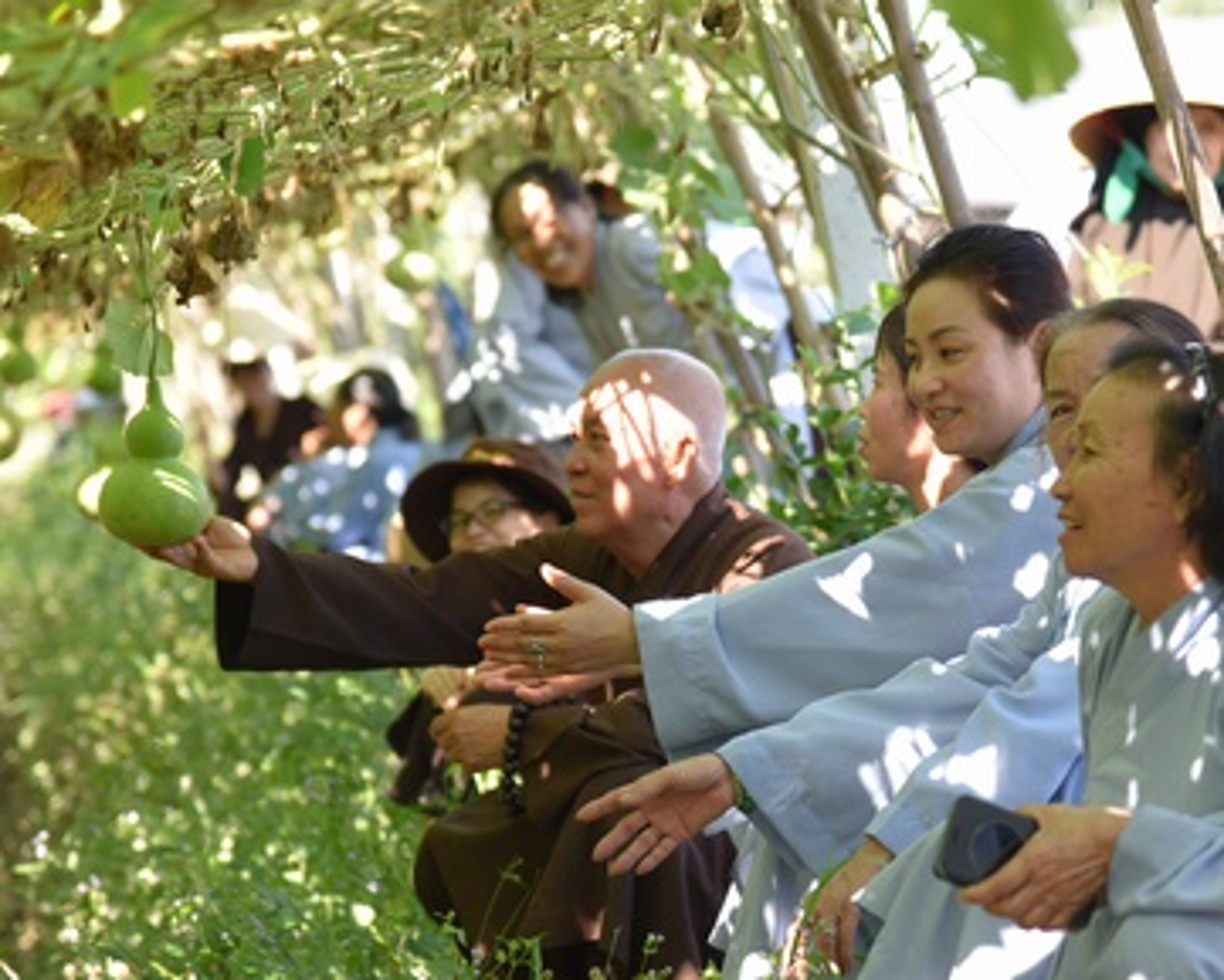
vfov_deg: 7.6
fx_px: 7356
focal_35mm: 203
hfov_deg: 9.5
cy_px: 590
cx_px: 722
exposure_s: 1/320
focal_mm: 120
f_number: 4.5
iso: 400
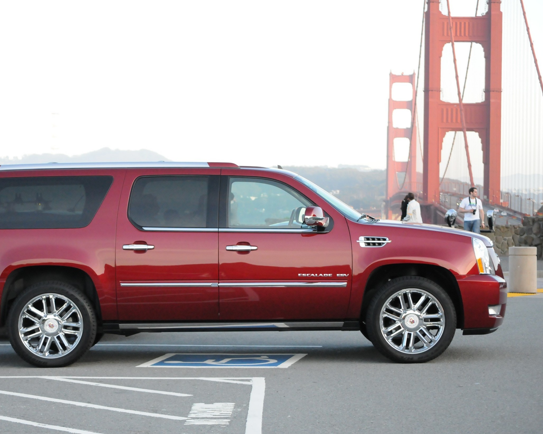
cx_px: 216
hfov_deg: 18.1
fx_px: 1704
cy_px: 216
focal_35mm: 106
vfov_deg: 14.5
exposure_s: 1/800
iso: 2000
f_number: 5
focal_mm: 62
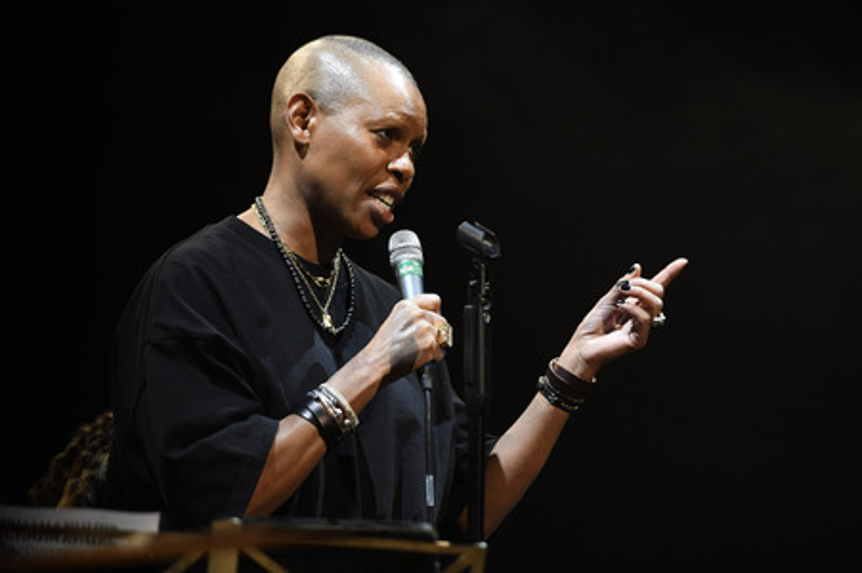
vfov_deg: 6.9
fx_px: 4785
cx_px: 431
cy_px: 286
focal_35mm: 200
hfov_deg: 10.3
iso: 1600
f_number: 3.5
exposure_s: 1/160
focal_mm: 200
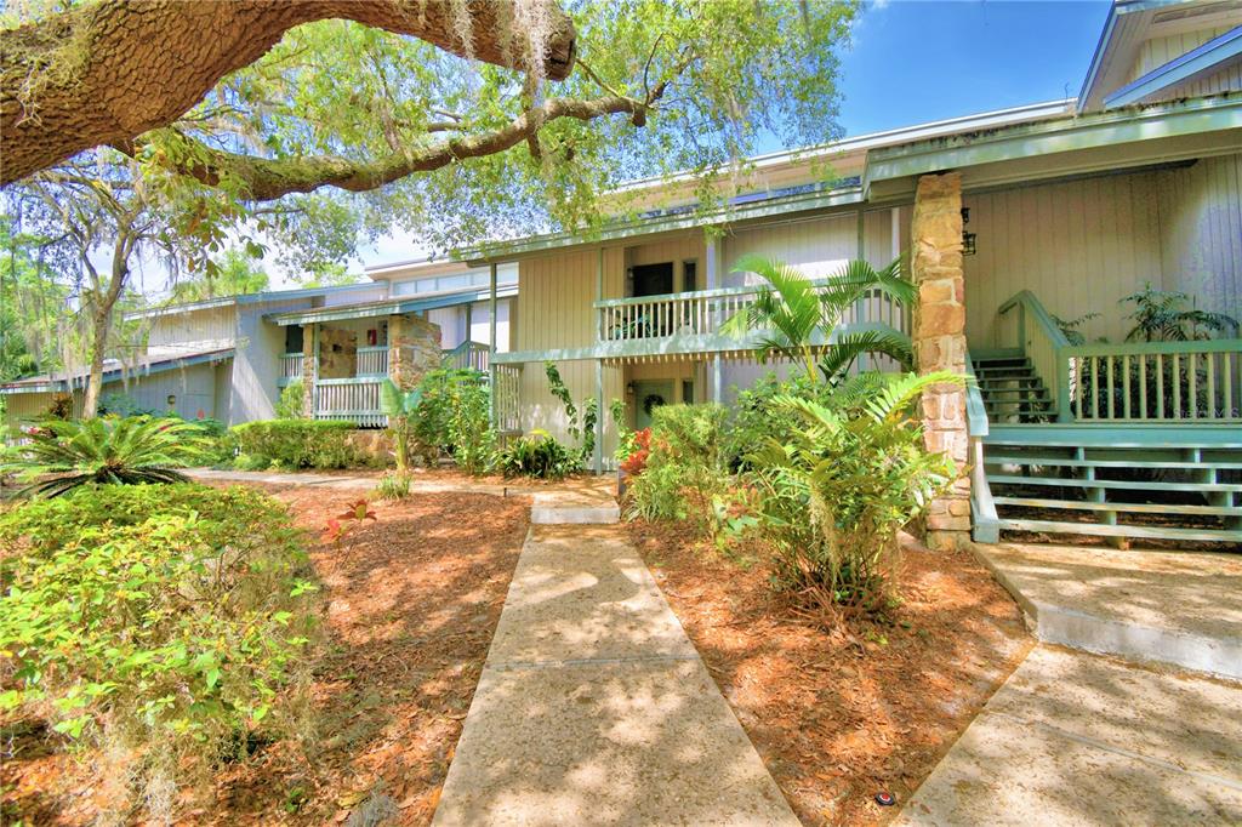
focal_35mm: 15
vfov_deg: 77.3
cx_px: 621
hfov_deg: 100.4
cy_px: 414
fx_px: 517
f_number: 4.5
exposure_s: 1/500
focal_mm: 10
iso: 180
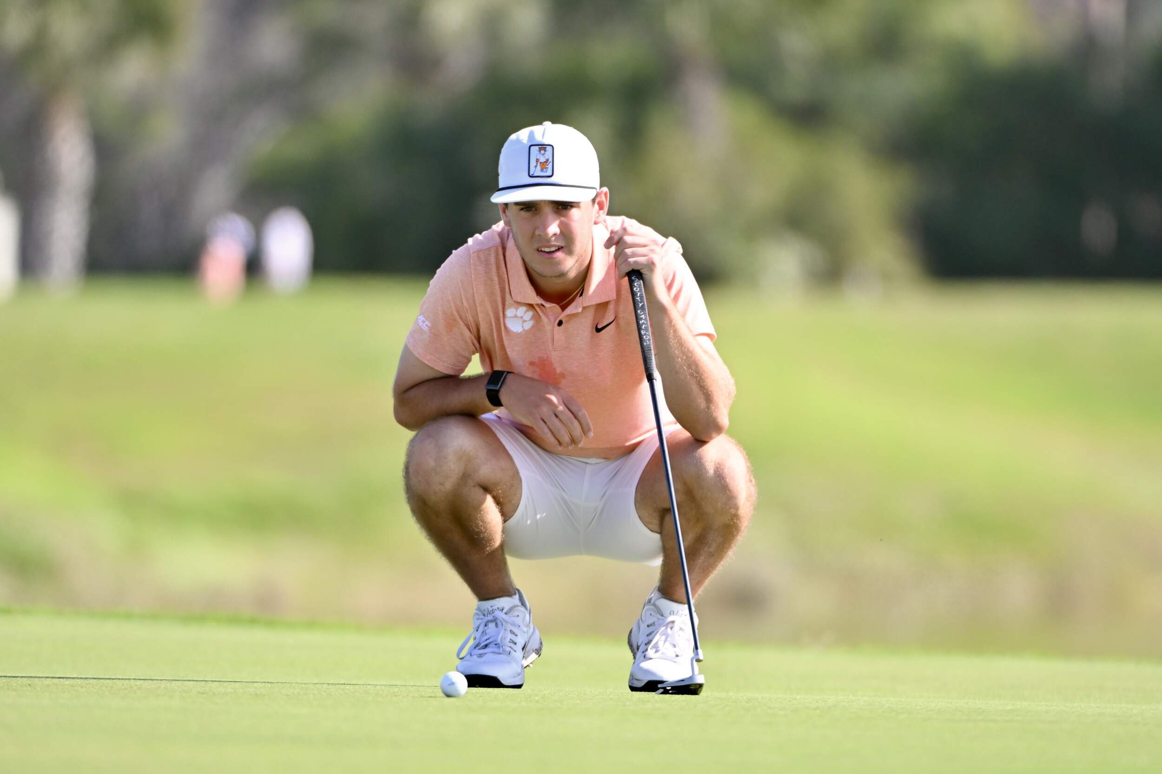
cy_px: 387
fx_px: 19359
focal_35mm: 600
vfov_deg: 2.3
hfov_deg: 3.4
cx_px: 581
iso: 640
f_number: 4.5
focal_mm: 400
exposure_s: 1/2000
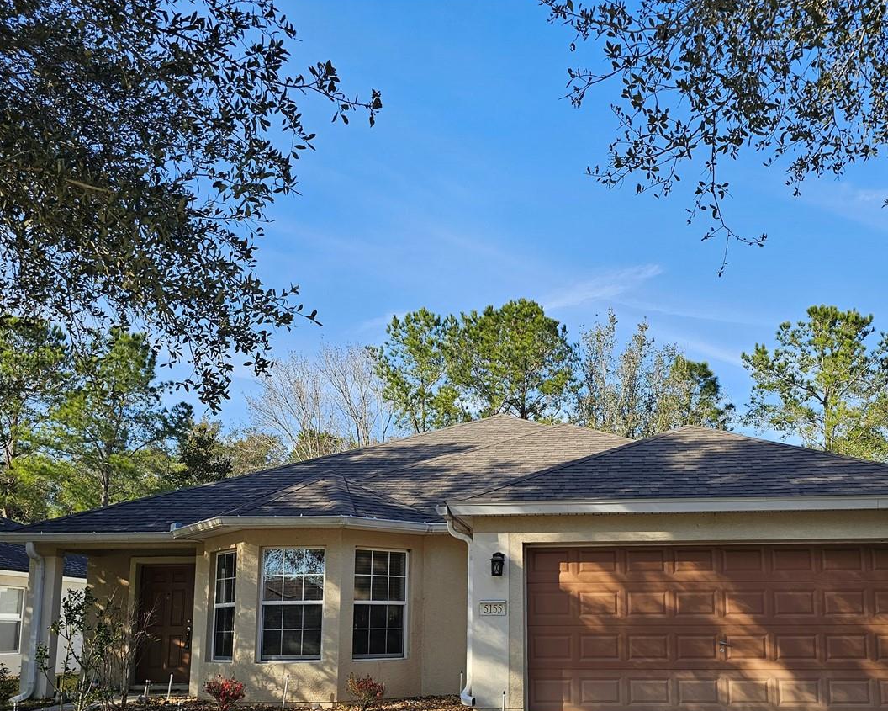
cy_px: 497
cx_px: 552
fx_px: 894
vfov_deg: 42.5
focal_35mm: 34
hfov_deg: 52.3
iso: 16
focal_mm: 6.3
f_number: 1.7
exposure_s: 1/477
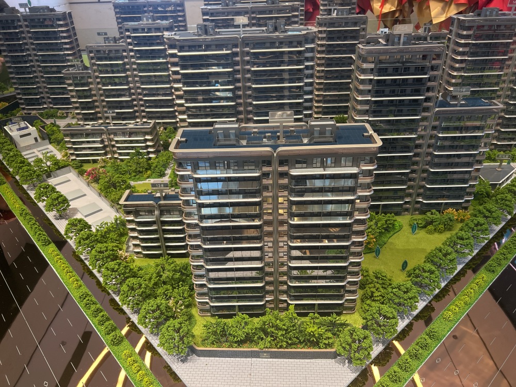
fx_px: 388
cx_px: 258
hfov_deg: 67.3
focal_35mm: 26
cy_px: 194
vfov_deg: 53.1
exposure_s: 1/85
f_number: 1.5
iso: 125
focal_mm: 5.7
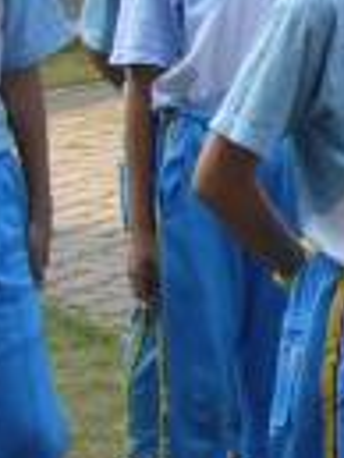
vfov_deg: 10.6
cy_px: 153
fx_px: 2460
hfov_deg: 7.9
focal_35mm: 186
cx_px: 426
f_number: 2.8
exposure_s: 1/400
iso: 100
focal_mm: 4.6
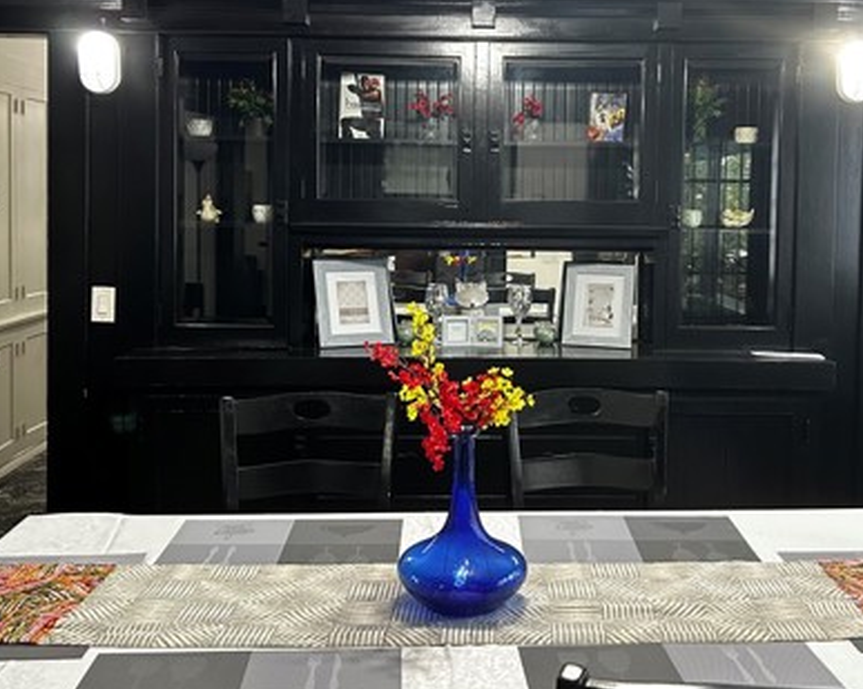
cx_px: 488
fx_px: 1072
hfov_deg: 43.8
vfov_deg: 35.3
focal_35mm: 42
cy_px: 234
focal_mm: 5.7
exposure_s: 1/60
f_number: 1.5
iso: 250
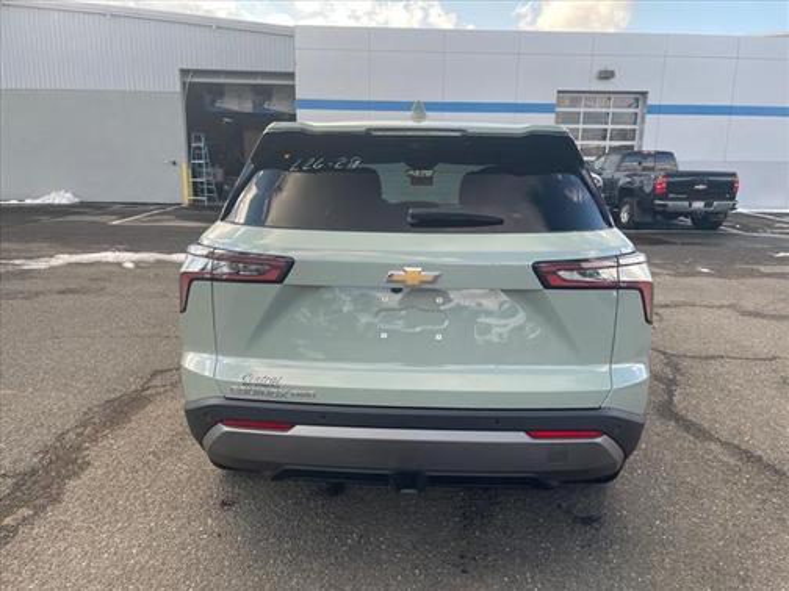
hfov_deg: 67.3
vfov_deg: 53.1
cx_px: 394
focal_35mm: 26
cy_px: 296
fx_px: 593
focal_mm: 4.2
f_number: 1.6
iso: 32
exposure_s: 1/336
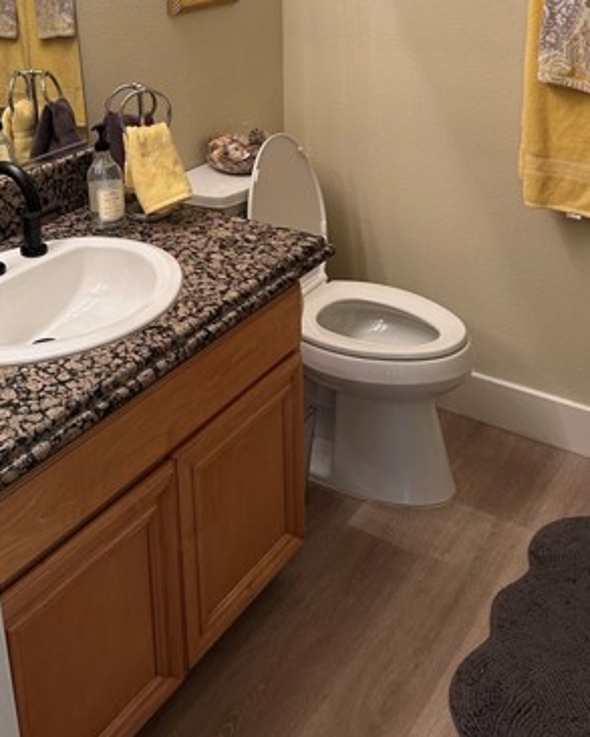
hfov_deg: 36.4
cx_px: 240
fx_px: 895
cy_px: 145
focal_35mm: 41
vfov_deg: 42.7
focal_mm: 6.86
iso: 125
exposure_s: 1/120
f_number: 1.78
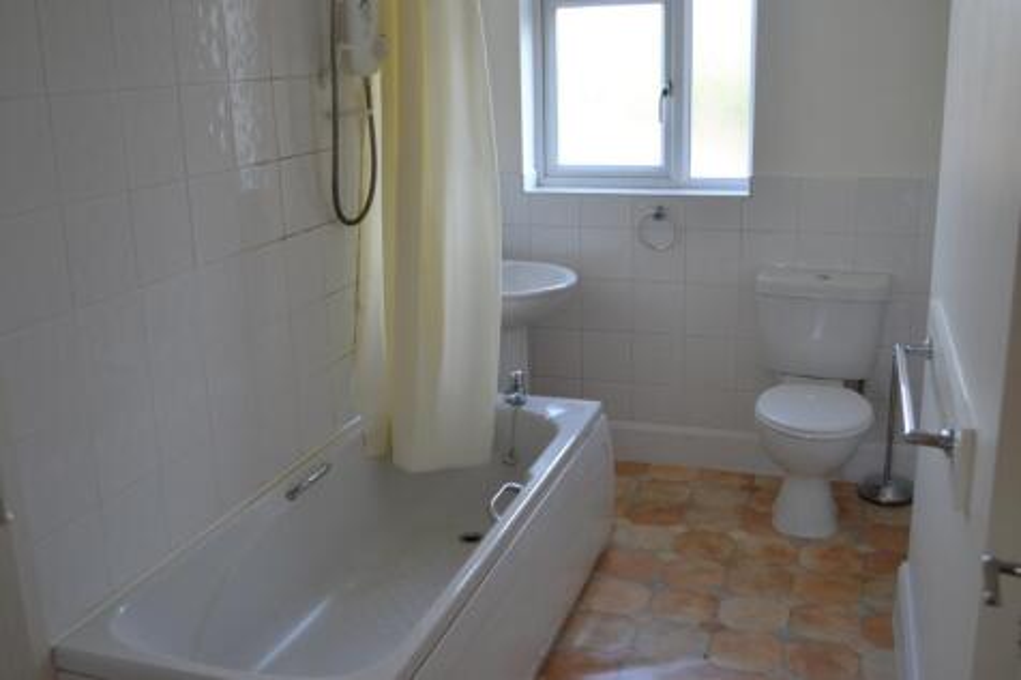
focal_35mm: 36
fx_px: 1021
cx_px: 510
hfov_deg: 53.1
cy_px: 340
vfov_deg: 36.8
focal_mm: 24
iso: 400
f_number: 4.5
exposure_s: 1/80
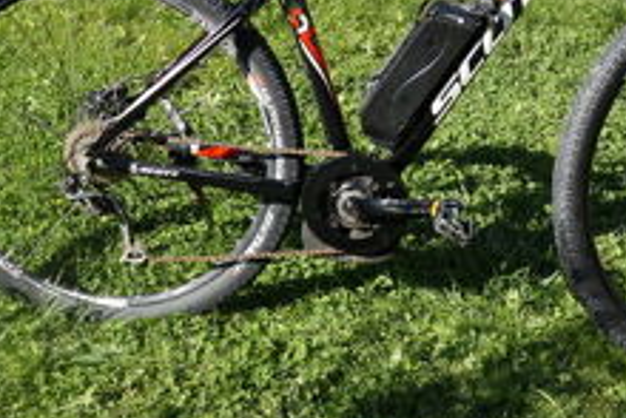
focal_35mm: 72
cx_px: 441
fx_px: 1253
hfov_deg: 27.8
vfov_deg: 18.9
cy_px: 136
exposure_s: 1/320
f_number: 5
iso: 100
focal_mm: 22
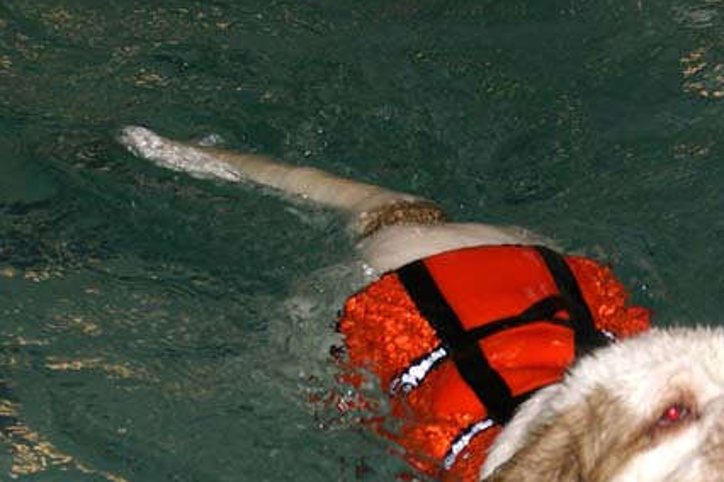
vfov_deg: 7.0
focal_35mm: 197
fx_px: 3962
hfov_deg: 10.4
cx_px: 569
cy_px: 420
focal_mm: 70
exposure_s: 1/125
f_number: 5.6
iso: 400
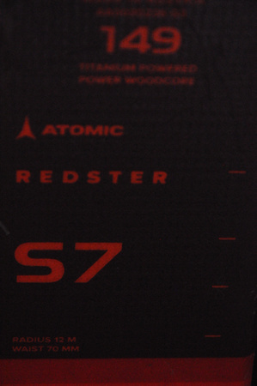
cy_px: 193
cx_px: 128
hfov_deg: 8.7
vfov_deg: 13.1
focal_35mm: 158
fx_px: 1690
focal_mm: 105
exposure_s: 1/125
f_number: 8
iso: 3200
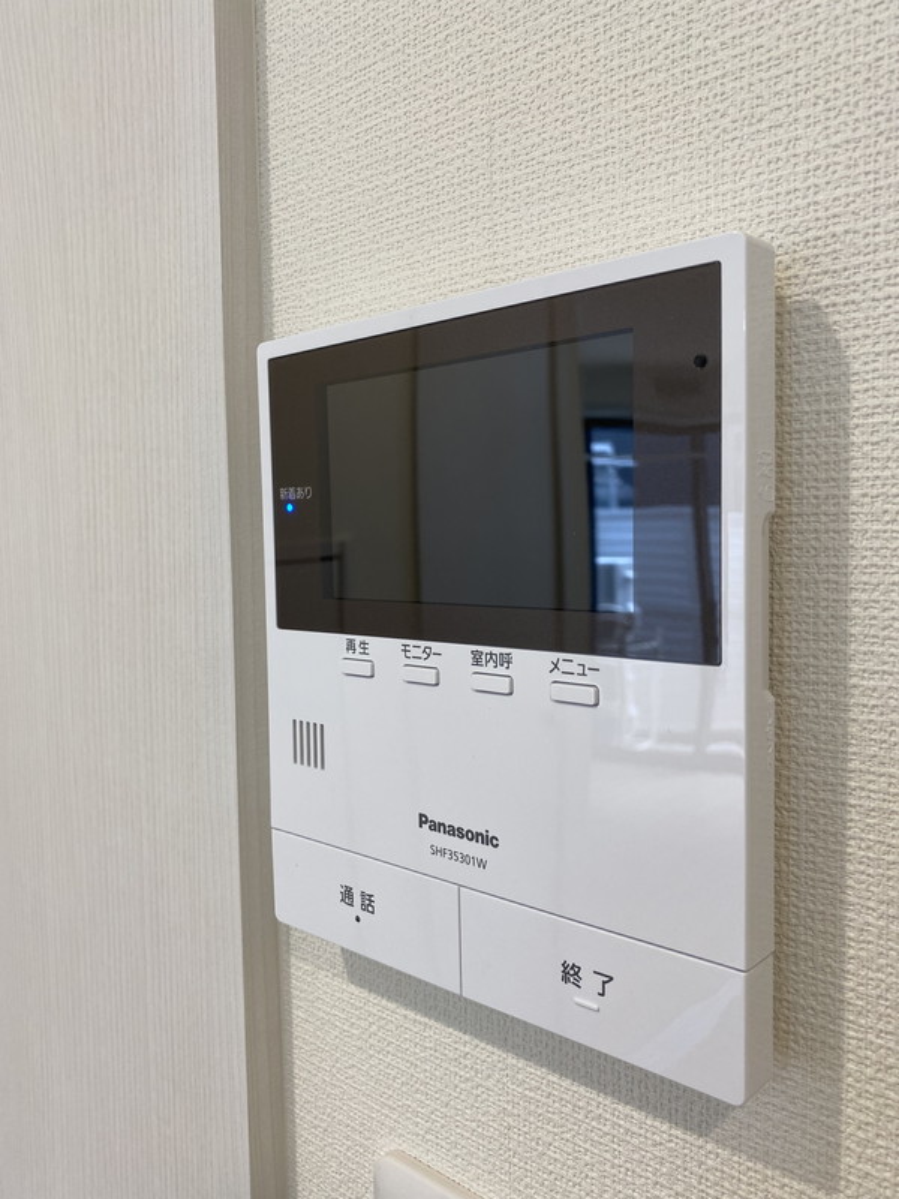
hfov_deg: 53.1
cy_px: 600
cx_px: 450
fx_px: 900
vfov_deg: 67.3
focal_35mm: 26
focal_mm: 4.25
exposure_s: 1/100
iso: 80
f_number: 1.8
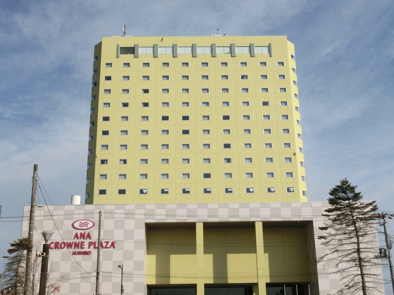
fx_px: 535
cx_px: 197
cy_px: 148
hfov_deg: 40.4
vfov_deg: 30.9
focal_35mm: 47
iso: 80
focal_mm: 8.29
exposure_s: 1/200
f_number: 10.7
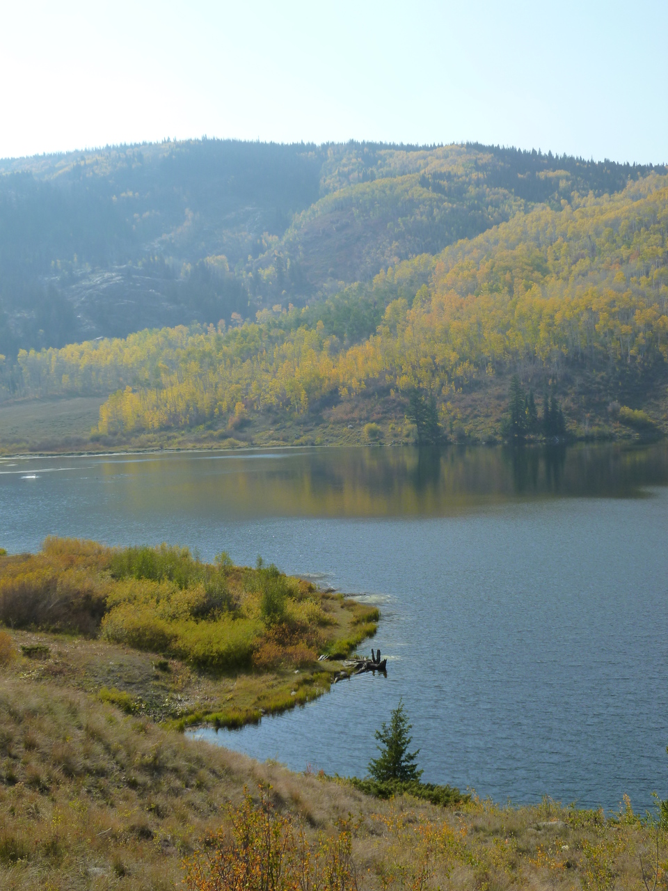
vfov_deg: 49.0
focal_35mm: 38
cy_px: 446
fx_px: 978
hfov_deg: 37.7
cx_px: 334
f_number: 3.9
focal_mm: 6.7
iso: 125
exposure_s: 1/500
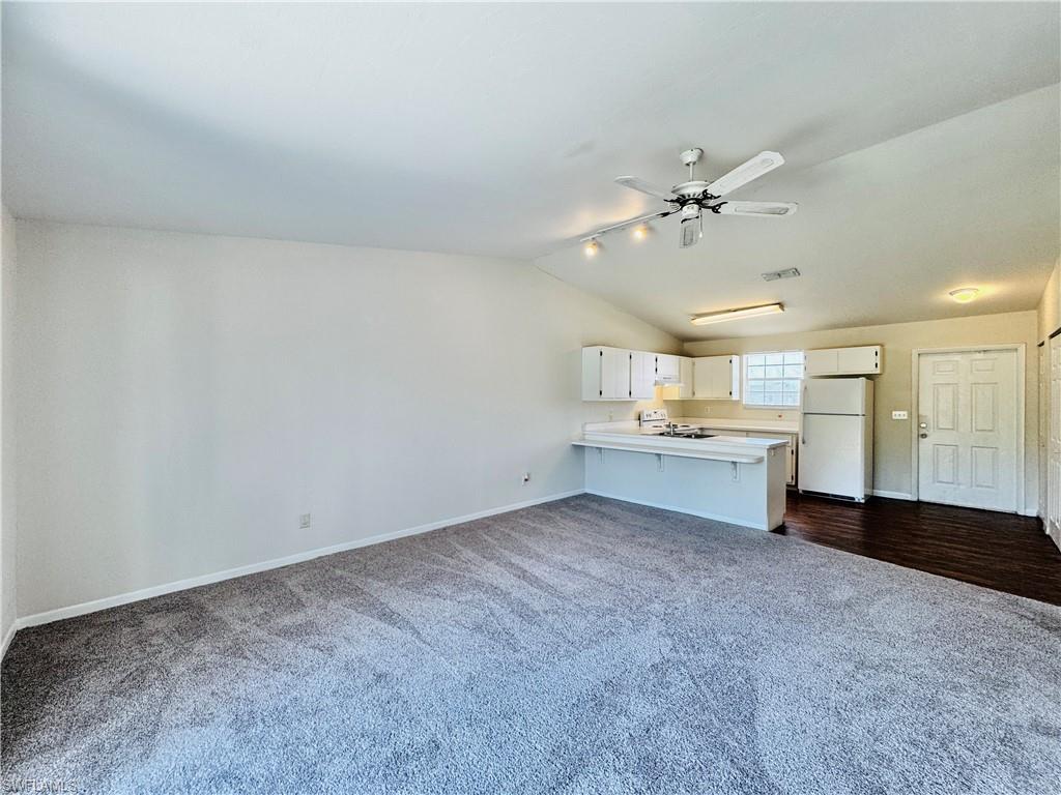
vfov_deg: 85.7
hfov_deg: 102.1
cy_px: 398
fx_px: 429
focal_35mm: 14
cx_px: 530
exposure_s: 1/120
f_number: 2.2
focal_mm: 2.22
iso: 125
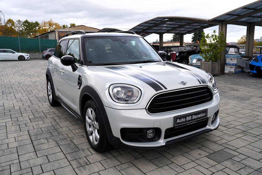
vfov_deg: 43.5
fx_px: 218
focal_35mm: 30
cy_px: 88
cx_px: 131
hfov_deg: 62.0
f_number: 5
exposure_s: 1/100
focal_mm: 30
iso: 100
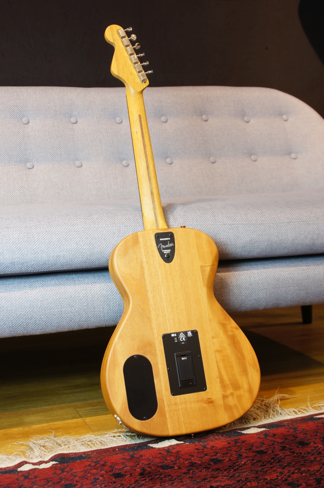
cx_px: 162
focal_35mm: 52
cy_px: 244
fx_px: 710
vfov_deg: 37.9
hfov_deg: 25.7
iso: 100
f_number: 4.5
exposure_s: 1/5
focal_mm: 35
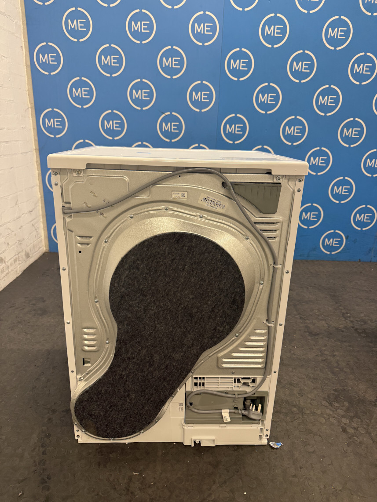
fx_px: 348
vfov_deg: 71.6
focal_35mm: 24
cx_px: 188
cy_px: 251
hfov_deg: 56.8
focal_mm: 6.76
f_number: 1.78
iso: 160
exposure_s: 1/100
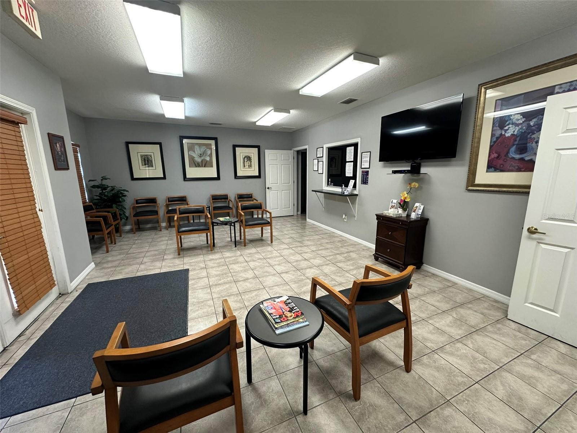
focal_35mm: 14
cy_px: 216
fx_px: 233
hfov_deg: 102.1
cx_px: 288
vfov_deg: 85.7
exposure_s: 1/120
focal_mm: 2.22
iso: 200
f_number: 2.2
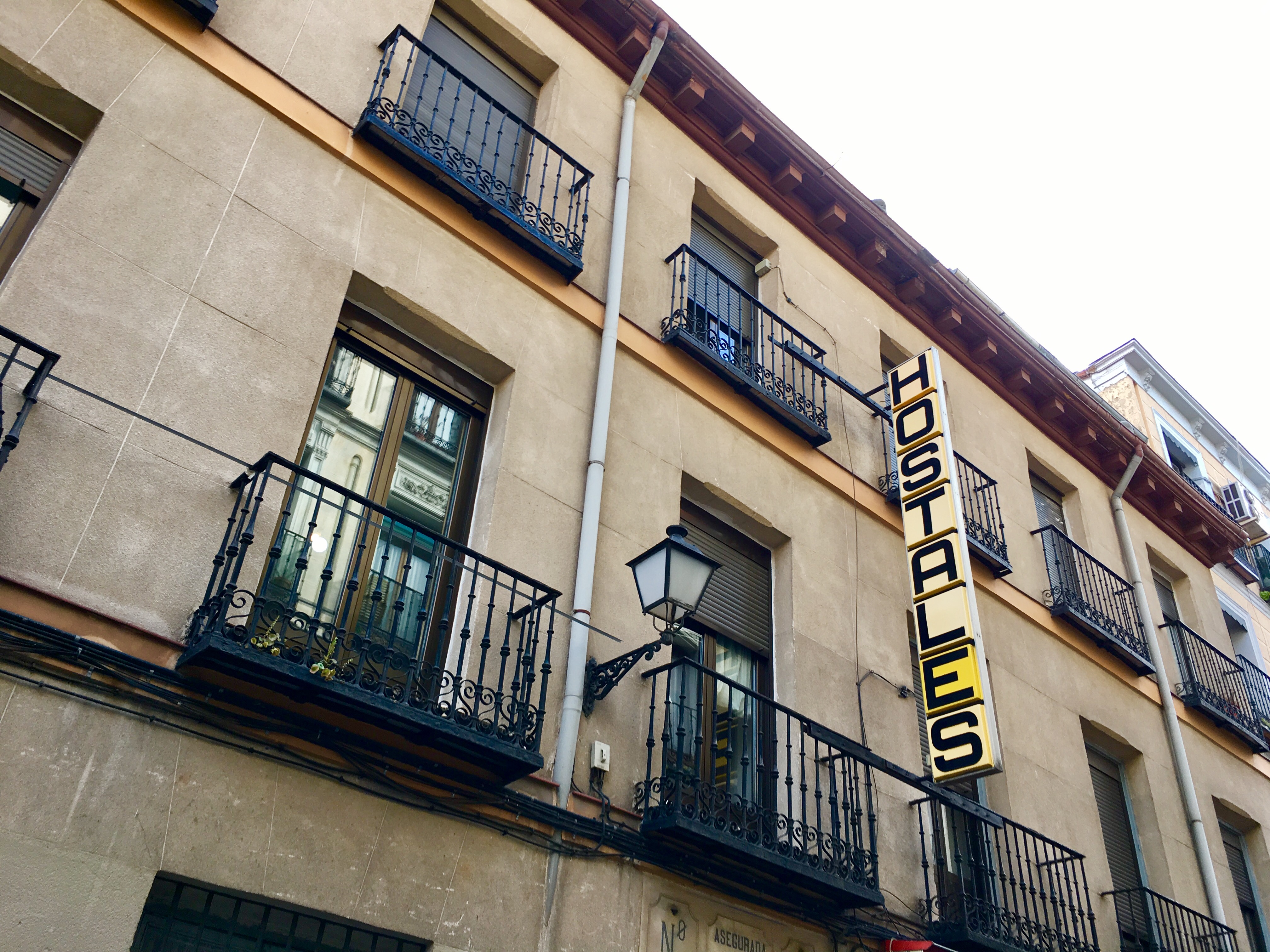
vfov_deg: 48.2
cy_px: 476
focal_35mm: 29
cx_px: 635
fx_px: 1064
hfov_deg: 61.7
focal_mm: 4.15
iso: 25
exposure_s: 1/145
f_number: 2.2
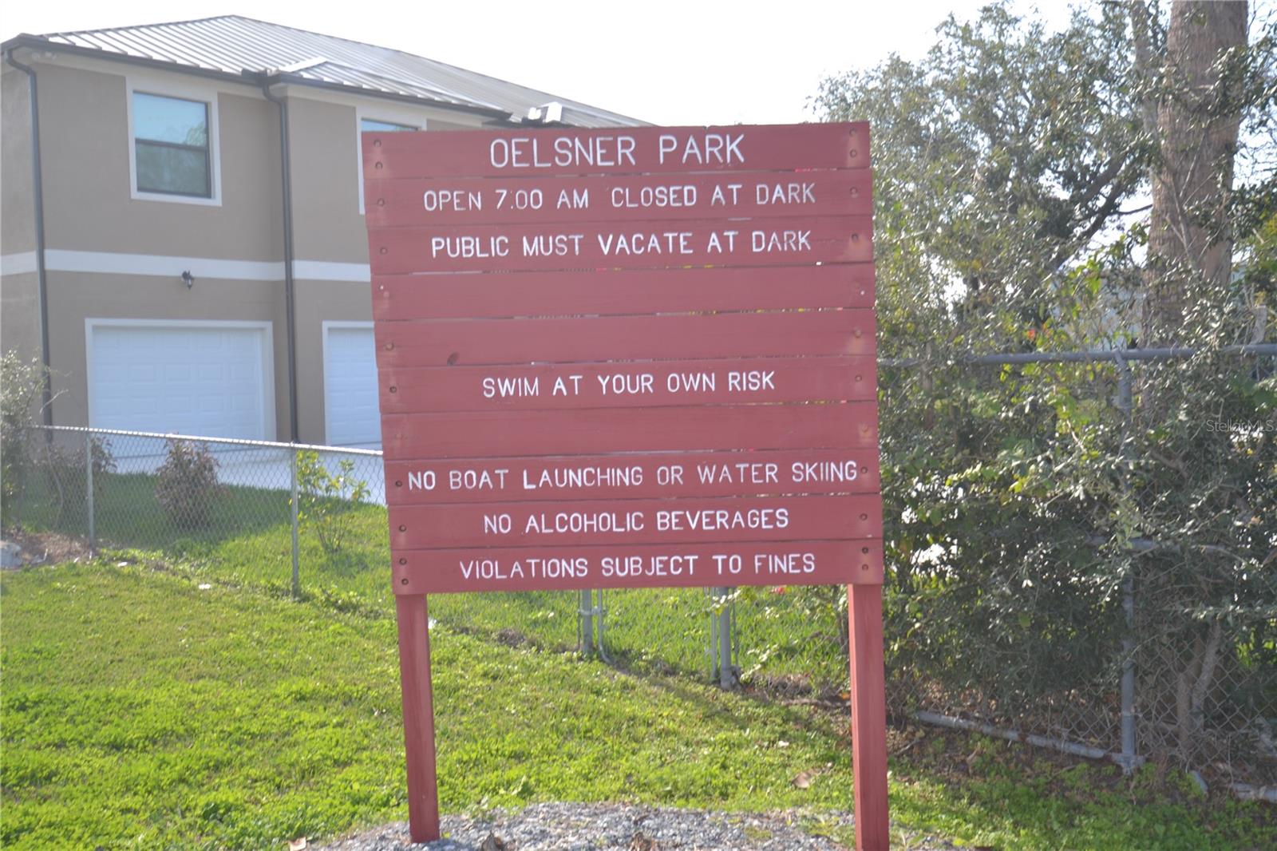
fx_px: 1277
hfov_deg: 53.1
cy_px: 426
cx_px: 638
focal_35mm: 36
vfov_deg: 36.9
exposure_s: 1/125
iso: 100
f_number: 4.5
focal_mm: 24
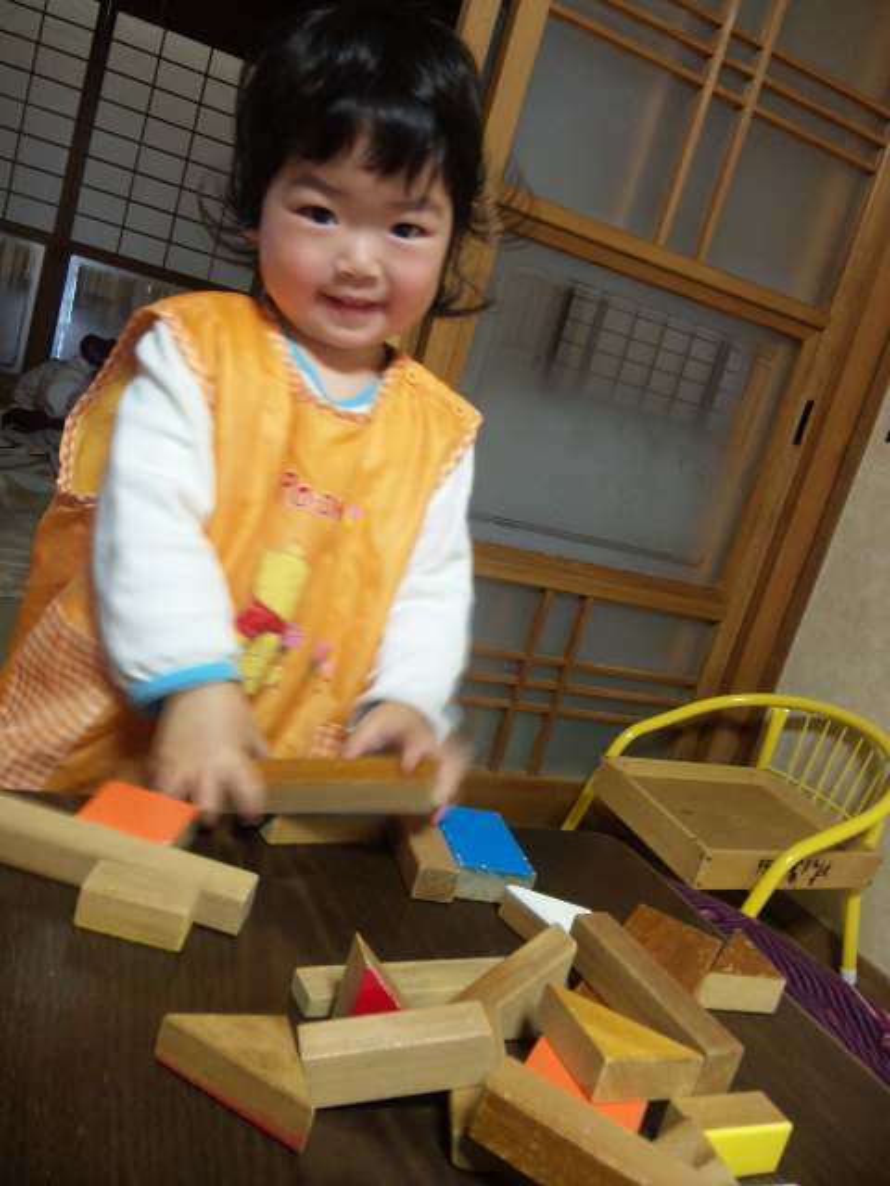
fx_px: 994
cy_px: 593
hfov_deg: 48.2
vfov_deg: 61.7
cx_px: 445
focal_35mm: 29
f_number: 2.8
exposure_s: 1/4.86
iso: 100
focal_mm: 4.82
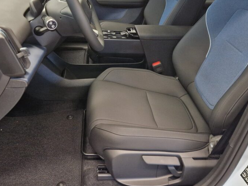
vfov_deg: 39.6
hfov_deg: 52.5
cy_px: 46
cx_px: 137
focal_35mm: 35
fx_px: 251
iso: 500
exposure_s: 1/100
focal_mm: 5.4
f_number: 1.8
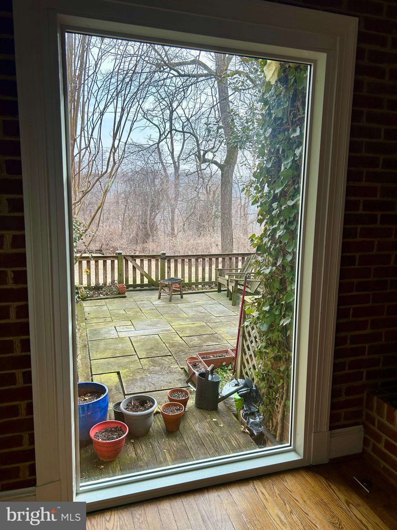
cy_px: 265
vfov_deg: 67.3
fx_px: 398
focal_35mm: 26
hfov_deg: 53.1
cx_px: 198
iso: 50
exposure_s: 1/518
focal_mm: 5.7
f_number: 1.5
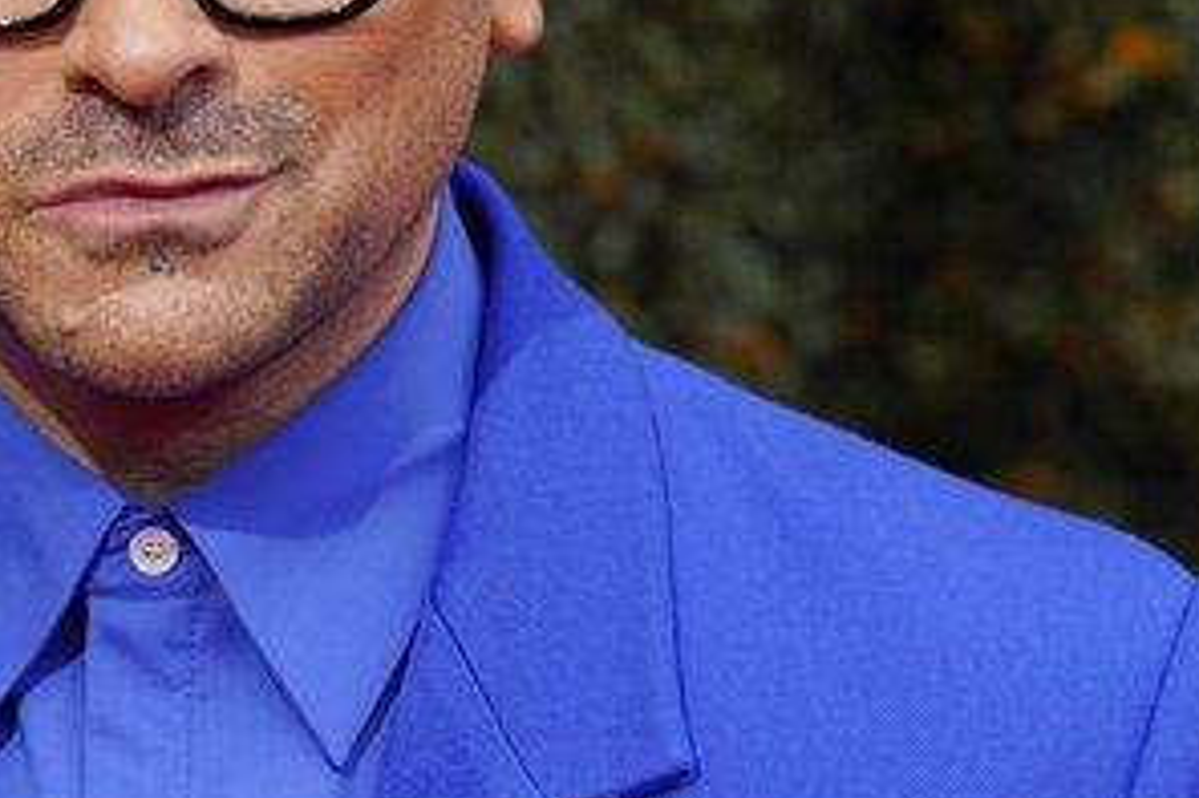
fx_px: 17408
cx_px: -198
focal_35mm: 523
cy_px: 492
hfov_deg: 3.9
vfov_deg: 2.6
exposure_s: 1/400
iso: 160
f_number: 4.5
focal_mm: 151
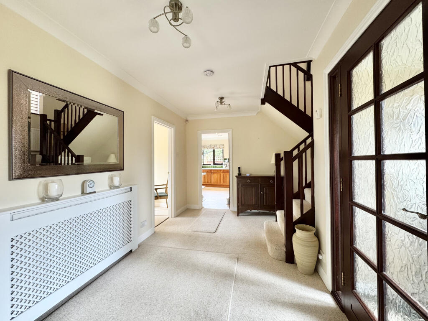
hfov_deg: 102.1
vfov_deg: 85.7
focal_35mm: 14
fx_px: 173
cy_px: 160
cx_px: 214
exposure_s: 1/50
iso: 200
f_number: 2.2
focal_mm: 2.22
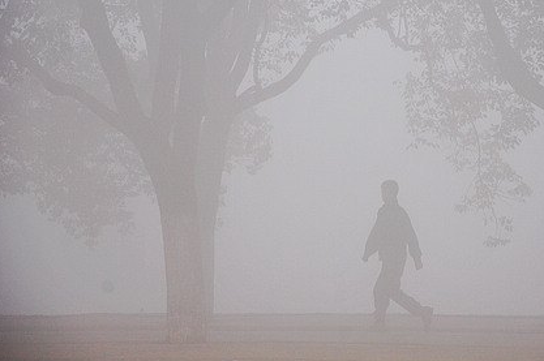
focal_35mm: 227
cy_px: 111
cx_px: 384
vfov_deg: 6.0
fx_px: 3422
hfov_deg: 9.1
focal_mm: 105
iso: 400
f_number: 6.3
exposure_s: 1/400
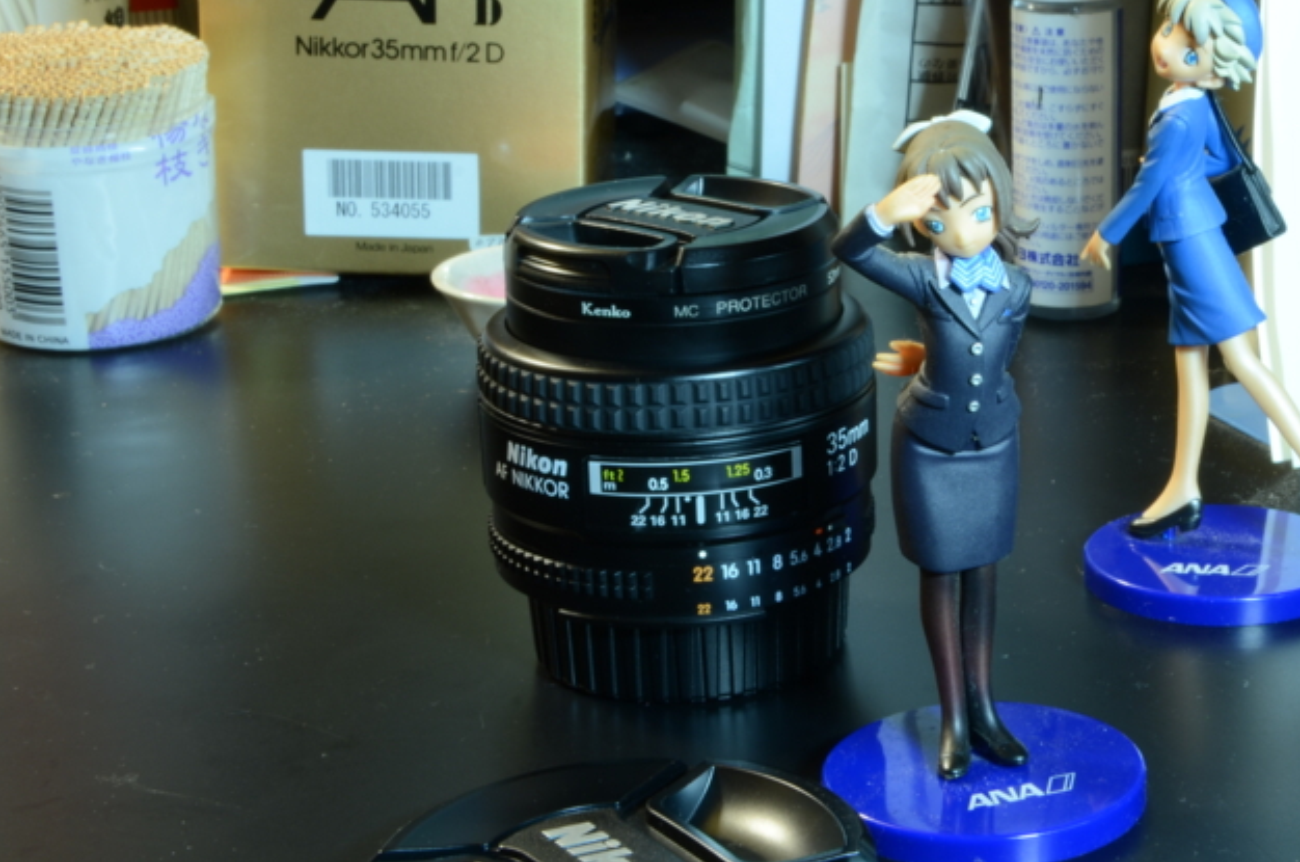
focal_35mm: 86
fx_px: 3093
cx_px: 980
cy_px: 253
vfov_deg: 15.8
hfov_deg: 23.5
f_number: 29
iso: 100
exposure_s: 15
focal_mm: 35
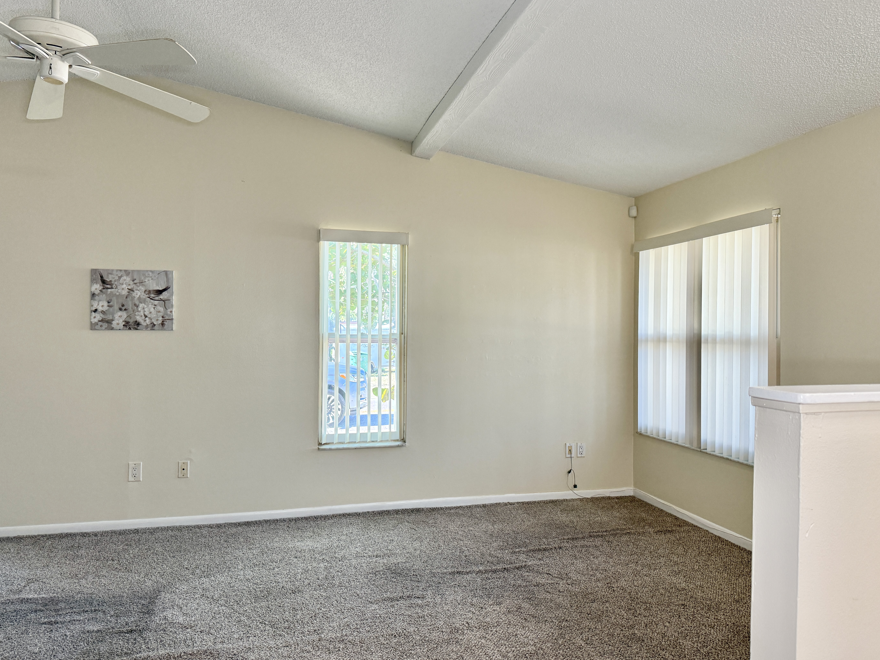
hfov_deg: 69.4
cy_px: 327
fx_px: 636
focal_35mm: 25
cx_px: 457
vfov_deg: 54.9
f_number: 1.78
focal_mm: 6.76
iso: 200
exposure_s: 1/99
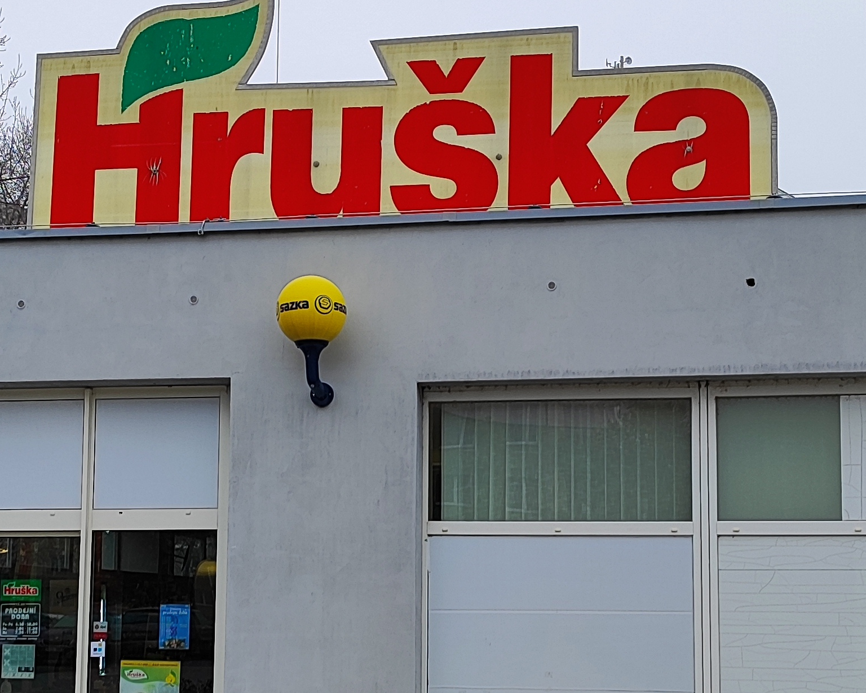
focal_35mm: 61
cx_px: 408
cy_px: 462
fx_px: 1564
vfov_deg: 24.9
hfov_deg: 31.0
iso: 64
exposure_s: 1/100
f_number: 1.89
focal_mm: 5.89
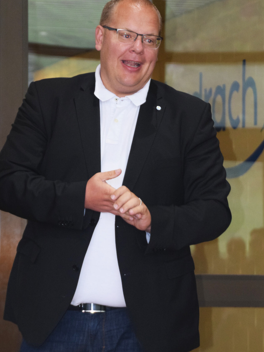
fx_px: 2217
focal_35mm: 218
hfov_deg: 6.8
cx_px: 144
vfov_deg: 9.1
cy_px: 160
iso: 1600
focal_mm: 100
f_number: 6
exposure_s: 1/60
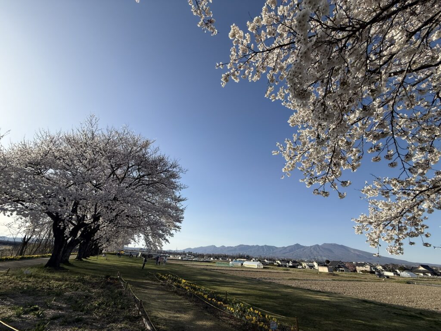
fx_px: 178
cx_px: 220
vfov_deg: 85.7
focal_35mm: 14
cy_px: 166
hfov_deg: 102.1
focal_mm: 2.22
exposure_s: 1/2092
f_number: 2.2
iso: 50
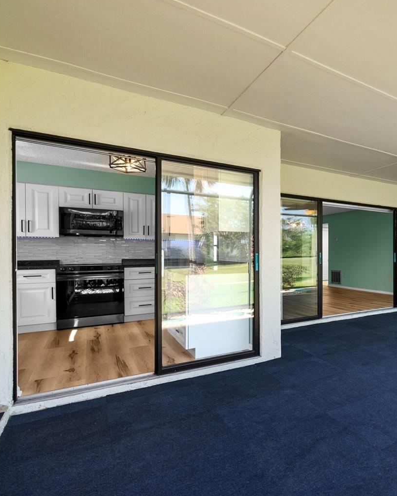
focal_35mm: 22
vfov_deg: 75.0
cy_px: 254
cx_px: 381
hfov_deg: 52.5
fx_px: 323
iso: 400
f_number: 8
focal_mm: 15
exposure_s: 1/80
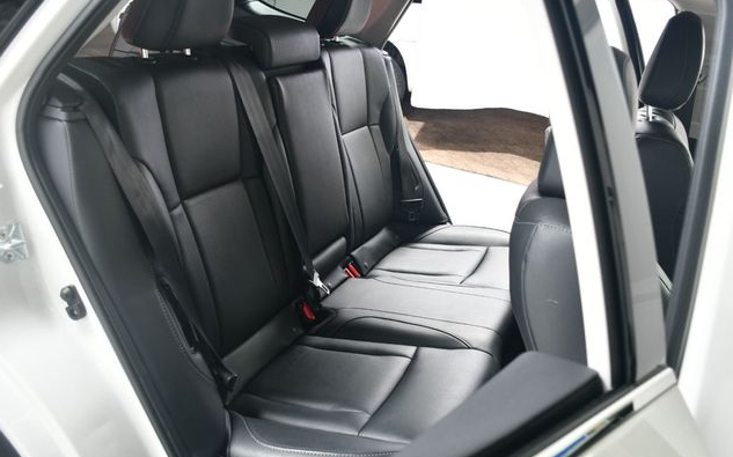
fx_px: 679
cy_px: 230
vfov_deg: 37.2
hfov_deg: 56.7
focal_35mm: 34
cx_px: 364
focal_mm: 22
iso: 100
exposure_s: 1/160
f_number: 5
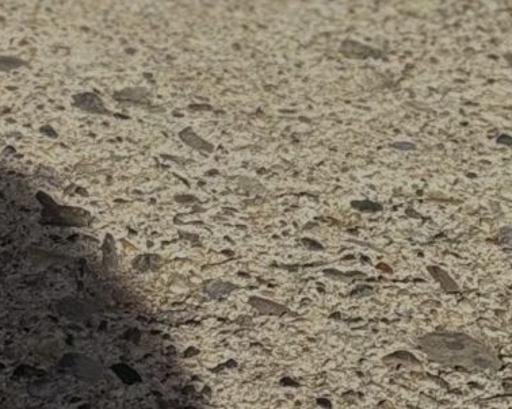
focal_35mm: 172
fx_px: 2605
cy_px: -500
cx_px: -320
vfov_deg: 8.4
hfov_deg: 10.7
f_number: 1.6
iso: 50
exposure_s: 1/1587
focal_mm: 5.96
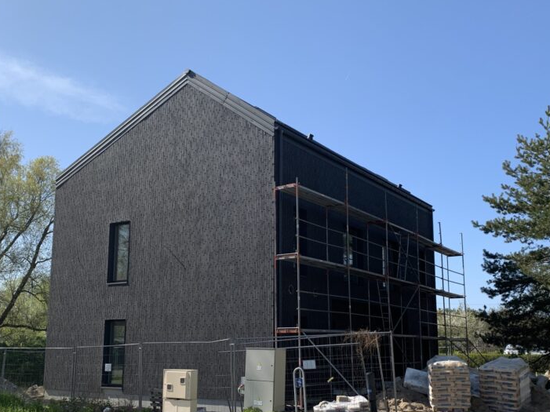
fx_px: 603
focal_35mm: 38
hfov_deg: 49.0
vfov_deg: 37.5
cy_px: 256
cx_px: 282
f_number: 1.8
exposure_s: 1/1779
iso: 25
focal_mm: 4.25
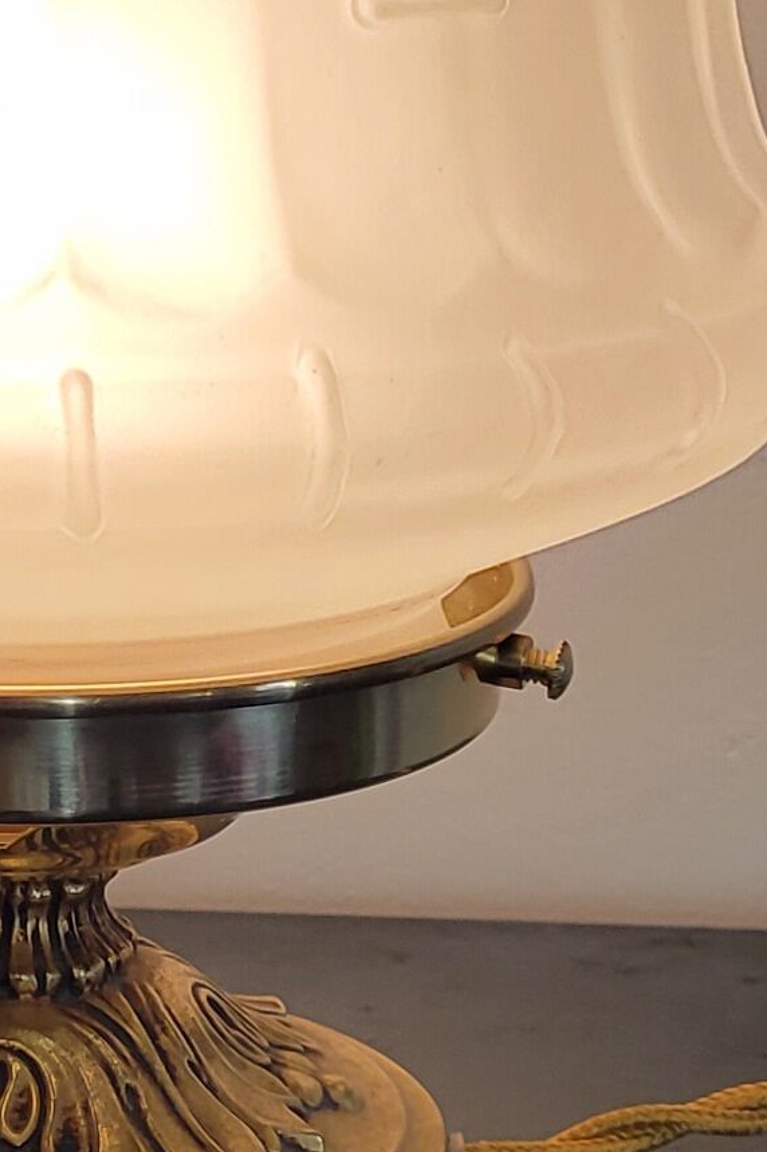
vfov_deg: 16.0
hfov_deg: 10.7
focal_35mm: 127
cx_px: -62
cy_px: 260
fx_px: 4062
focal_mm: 5.4
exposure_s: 1/100
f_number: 1.8
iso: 64
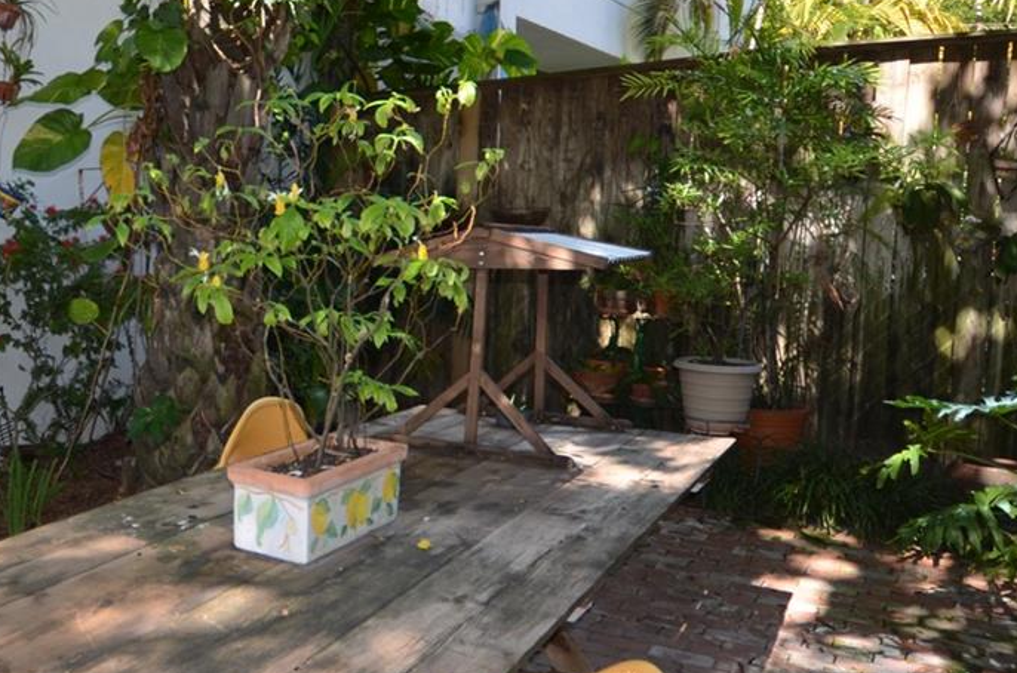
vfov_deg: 37.7
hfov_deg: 50.4
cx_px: 169
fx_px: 986
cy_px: 315
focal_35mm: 35
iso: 110
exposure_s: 1/200
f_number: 4
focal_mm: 10
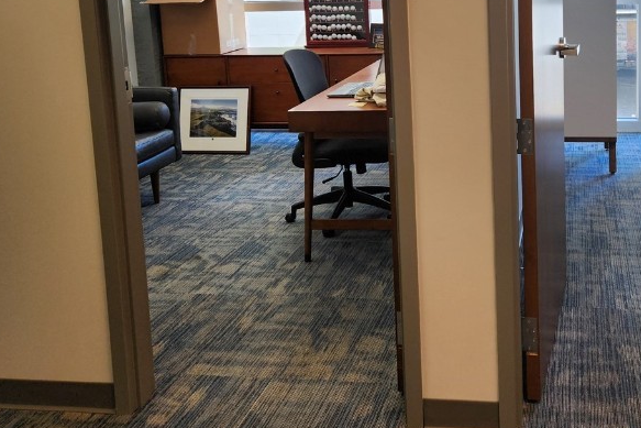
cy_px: 54
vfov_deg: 30.7
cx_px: 463
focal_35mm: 42
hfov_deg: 45.1
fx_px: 748
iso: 64
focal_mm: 5.4
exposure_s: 1/180
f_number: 1.8
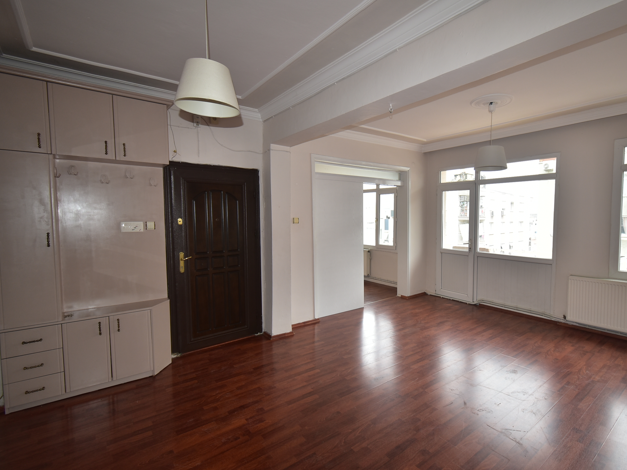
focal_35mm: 17
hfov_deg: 90.3
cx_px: 362
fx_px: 308
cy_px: 242
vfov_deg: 74.7
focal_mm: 10
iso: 160
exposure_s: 1/60
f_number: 4.5
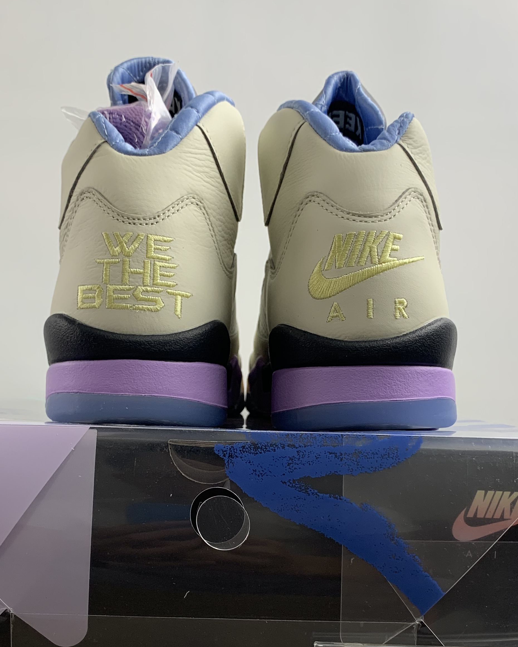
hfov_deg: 34.1
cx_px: 229
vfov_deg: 41.4
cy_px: 441
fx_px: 843
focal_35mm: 44
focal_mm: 4.25
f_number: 1.8
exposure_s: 1/122
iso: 50
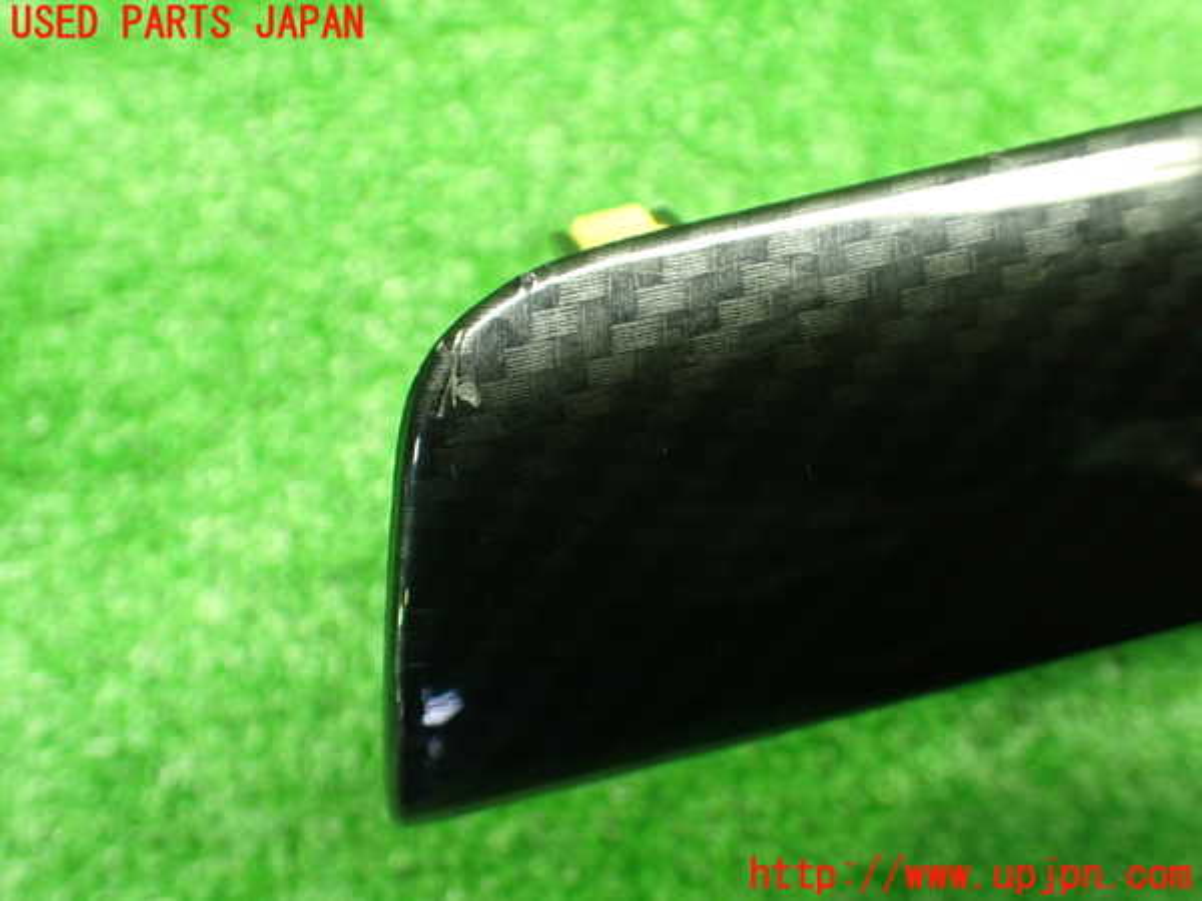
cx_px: 601
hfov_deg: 60.0
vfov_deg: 46.8
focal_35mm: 30
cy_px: 450
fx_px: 1042
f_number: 2.3
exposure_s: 1/30
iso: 800
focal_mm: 5.4
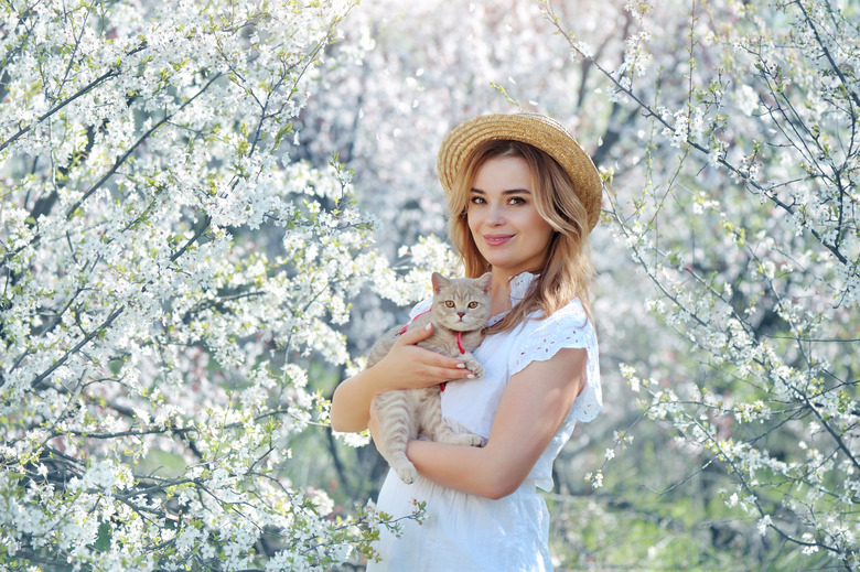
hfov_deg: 19.5
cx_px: 430
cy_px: 286
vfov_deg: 13.0
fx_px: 2507
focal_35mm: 105
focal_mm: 105
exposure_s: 1/640
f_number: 4
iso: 200
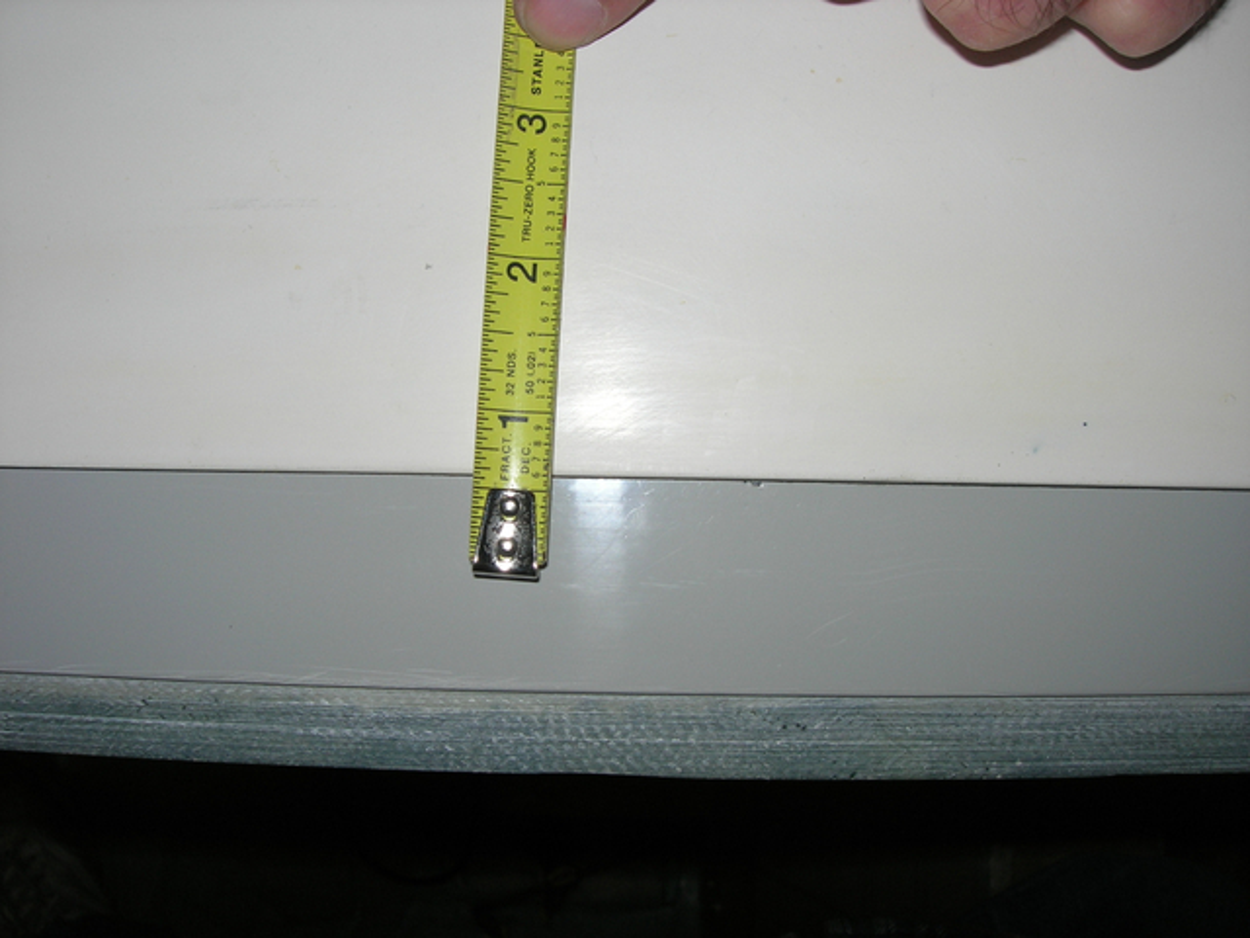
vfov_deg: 37.7
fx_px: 1372
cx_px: 625
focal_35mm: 38
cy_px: 469
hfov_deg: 49.0
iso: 64
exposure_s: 1/60.1
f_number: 4.8
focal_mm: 7.8
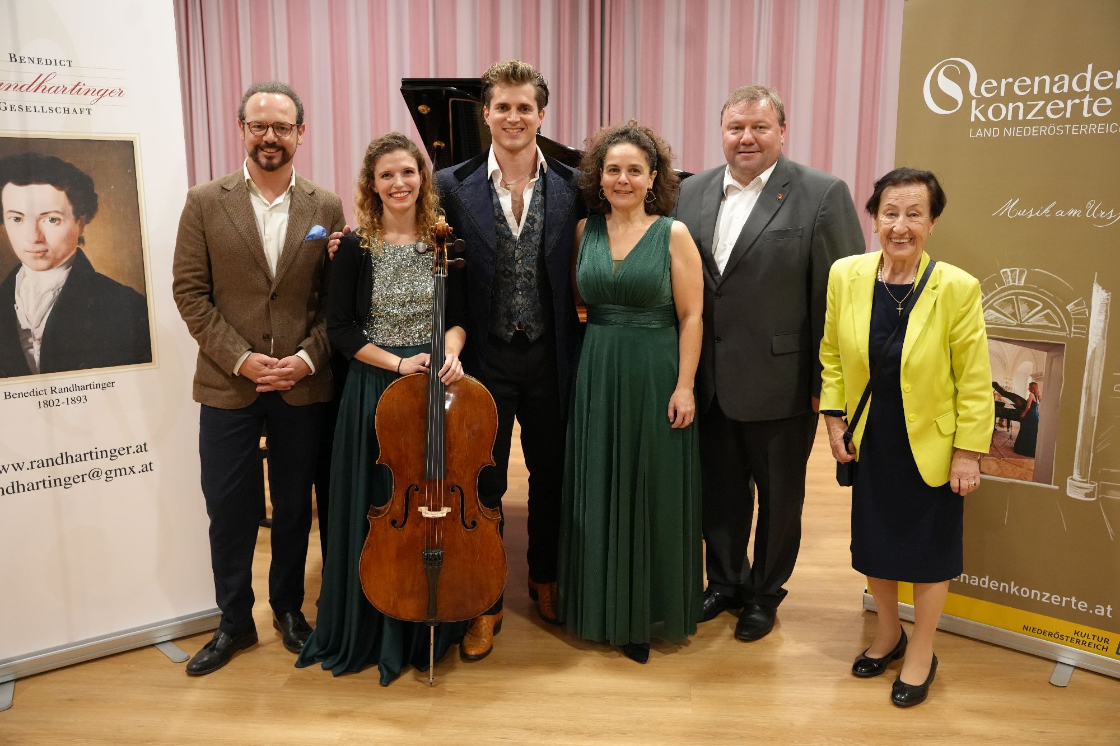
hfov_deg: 58.0
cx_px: 560
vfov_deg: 40.5
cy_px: 373
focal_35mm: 32
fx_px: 1011
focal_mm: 32.5
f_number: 4
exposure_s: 1/160
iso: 5000
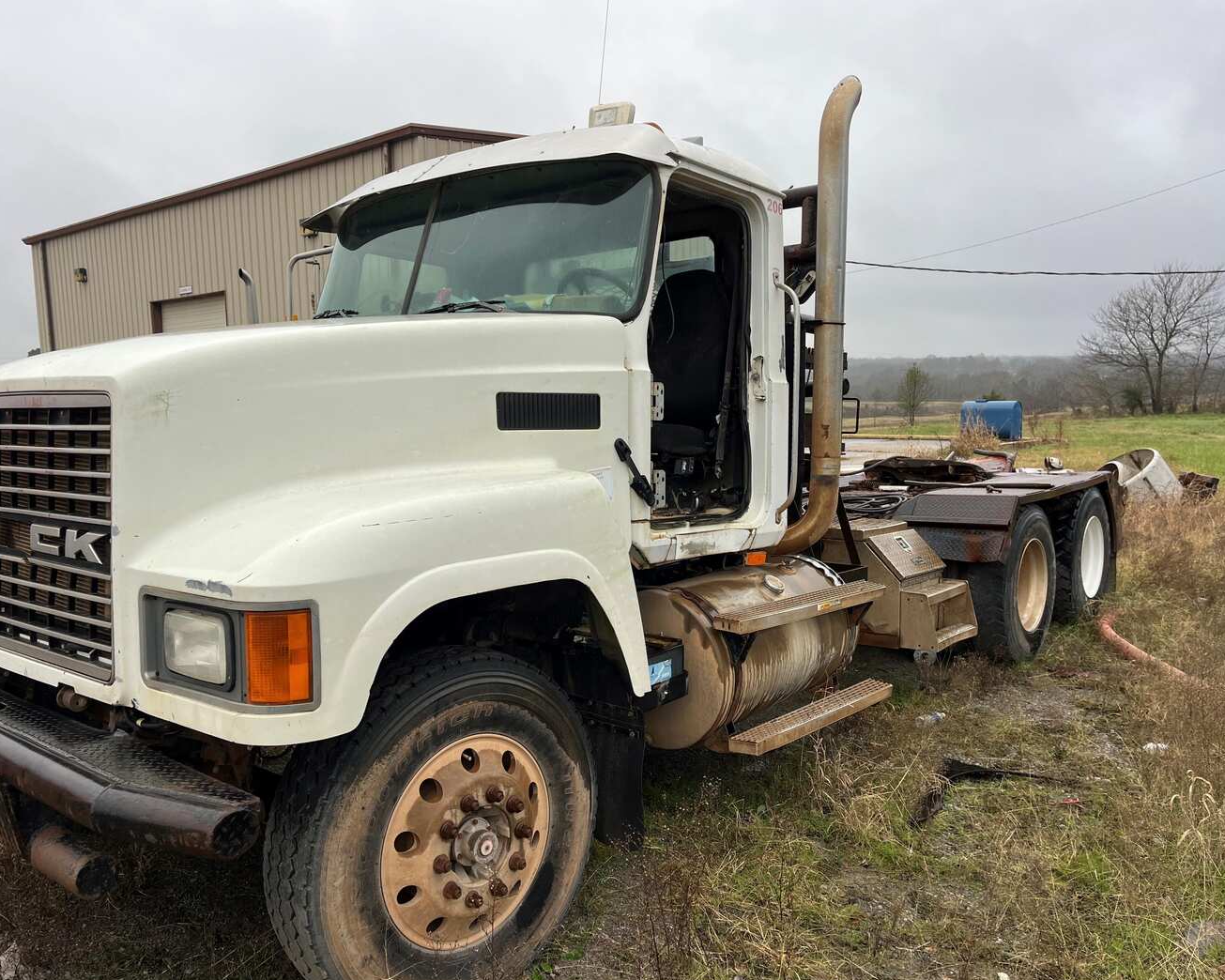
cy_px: 491
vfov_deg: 51.5
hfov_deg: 62.1
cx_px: 553
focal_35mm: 28
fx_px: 1015
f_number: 1.6
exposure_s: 1/122
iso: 32
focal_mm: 5.1
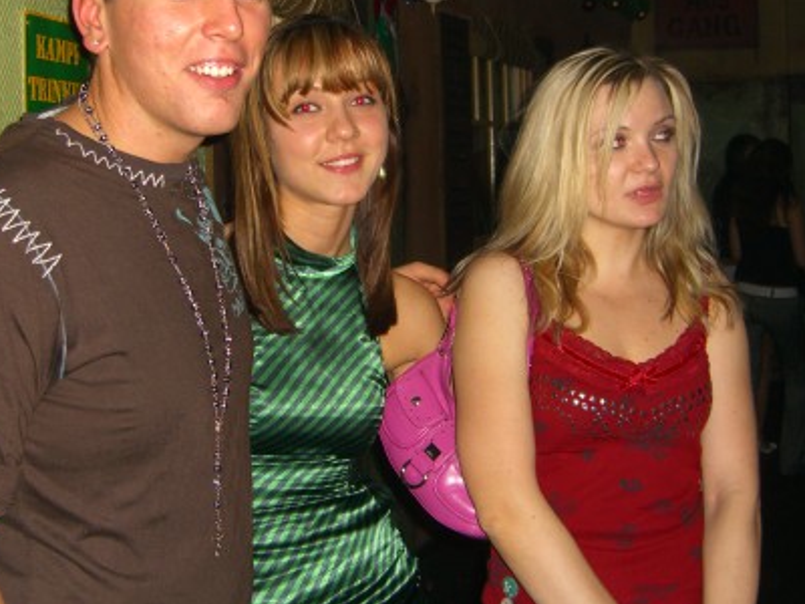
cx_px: 350
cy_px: 252
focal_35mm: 57
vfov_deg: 25.6
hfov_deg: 33.7
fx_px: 1326
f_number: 2.8
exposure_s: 1/60
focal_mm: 7.9
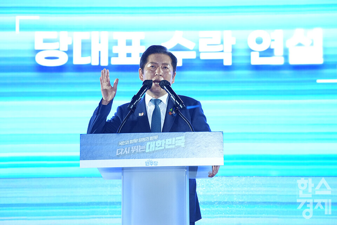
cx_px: 168
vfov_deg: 10.3
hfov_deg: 15.4
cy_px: 112
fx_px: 1245
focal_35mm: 133
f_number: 5.6
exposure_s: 1/160
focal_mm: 133
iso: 2500
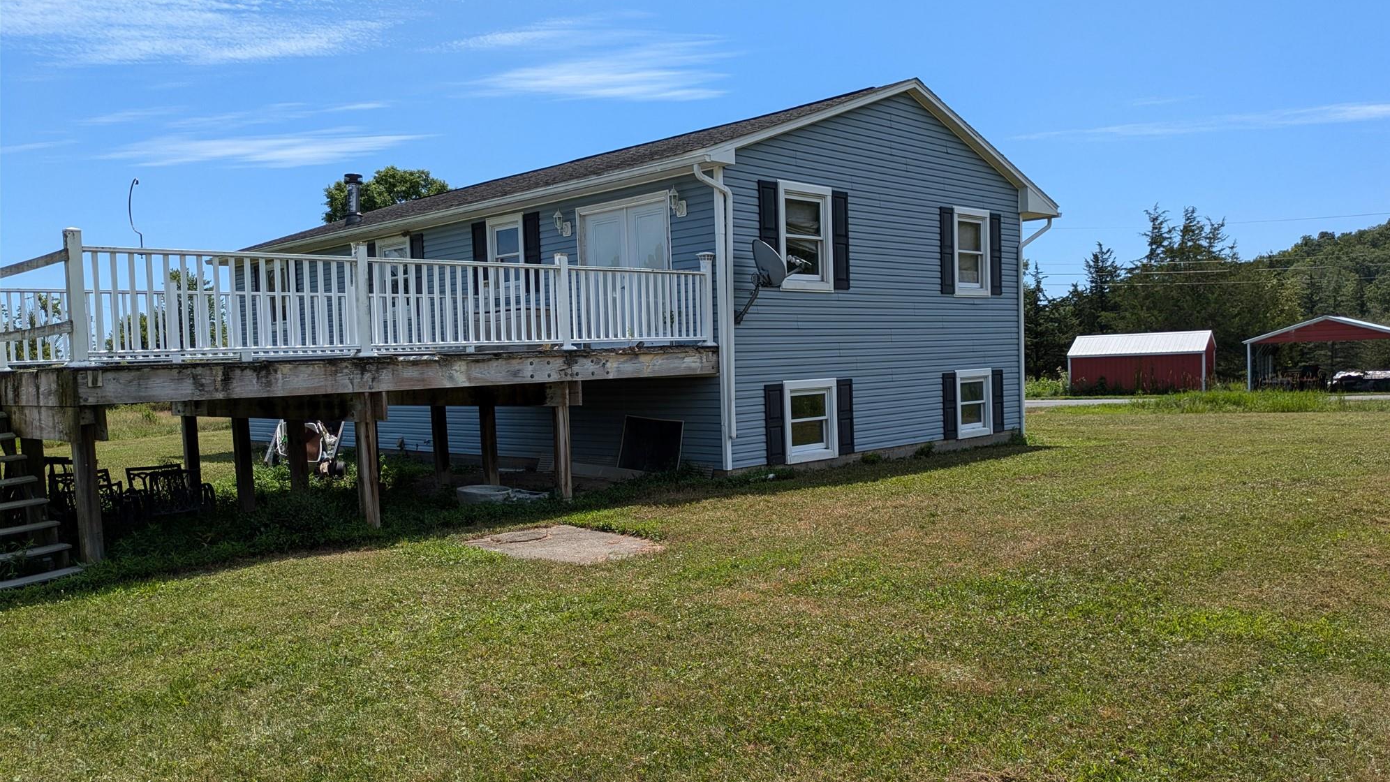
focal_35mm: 28
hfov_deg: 67.9
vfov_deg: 41.5
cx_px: 714
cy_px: 400
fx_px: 1032
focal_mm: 5.43
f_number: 1.89
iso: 53
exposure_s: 1/2222
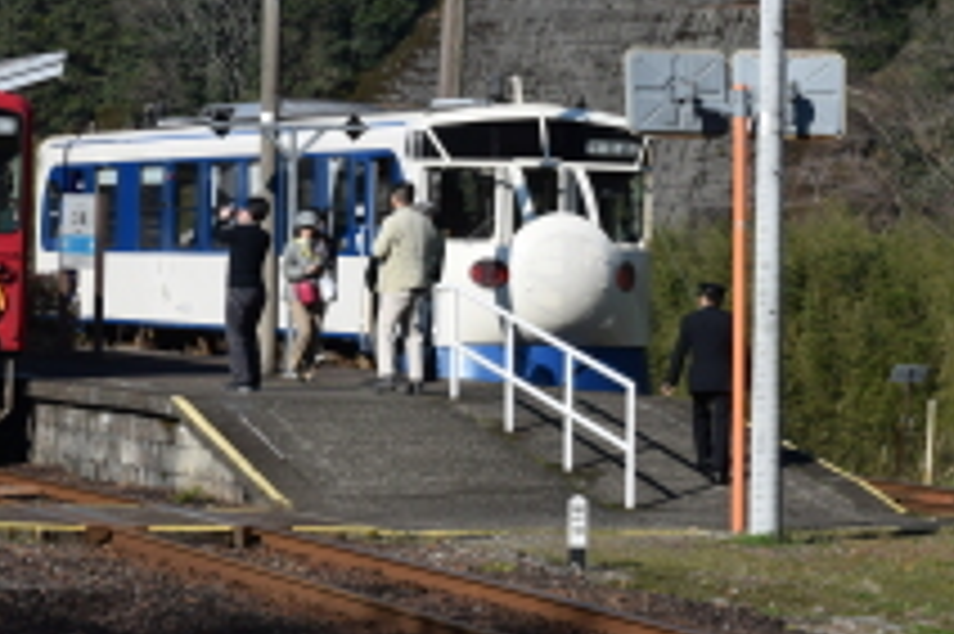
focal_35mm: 194
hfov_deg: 10.6
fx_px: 5142
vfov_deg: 7.0
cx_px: 256
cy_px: -65
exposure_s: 1/400
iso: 200
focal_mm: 55
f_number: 10
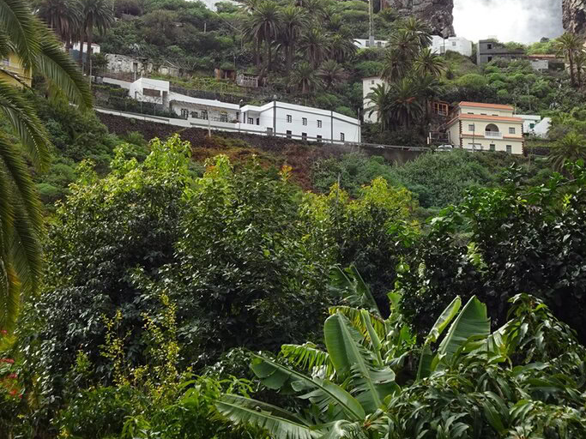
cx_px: 350
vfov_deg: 17.7
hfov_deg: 23.5
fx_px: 1405
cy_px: 123
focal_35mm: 83
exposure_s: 1/250
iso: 80
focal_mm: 7.5
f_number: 4.5
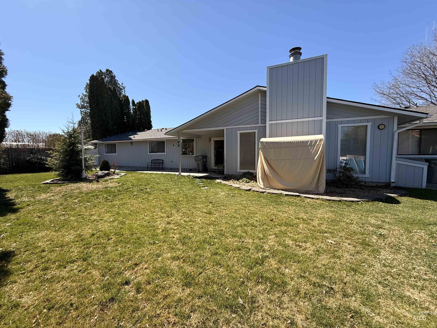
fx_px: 177
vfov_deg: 85.7
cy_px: 164
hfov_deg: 102.1
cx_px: 218
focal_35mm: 14
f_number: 2.2
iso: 50
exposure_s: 1/1189
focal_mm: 2.22
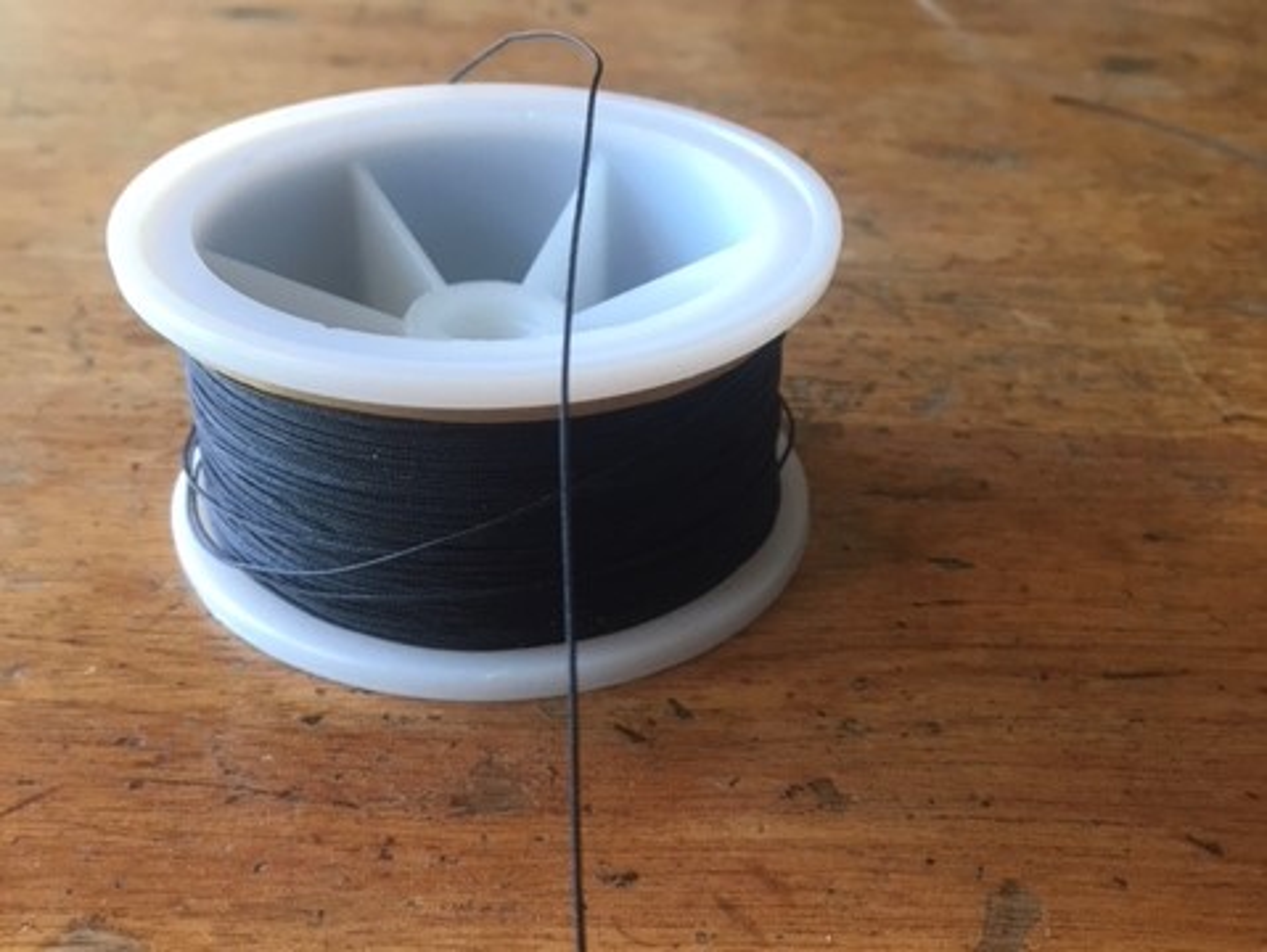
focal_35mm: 29
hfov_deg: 61.6
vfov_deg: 48.3
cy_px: 476
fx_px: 1062
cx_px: 634
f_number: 2.2
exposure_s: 1/30
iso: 40
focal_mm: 4.15
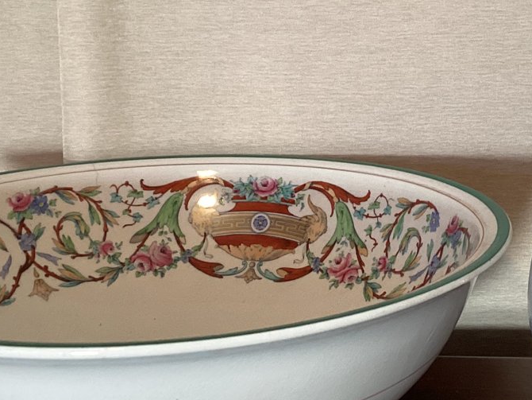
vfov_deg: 20.9
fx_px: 1076
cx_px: 389
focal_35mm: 70
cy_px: 132
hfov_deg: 27.4
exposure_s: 1/50
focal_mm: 3.3
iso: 125
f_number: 2.4
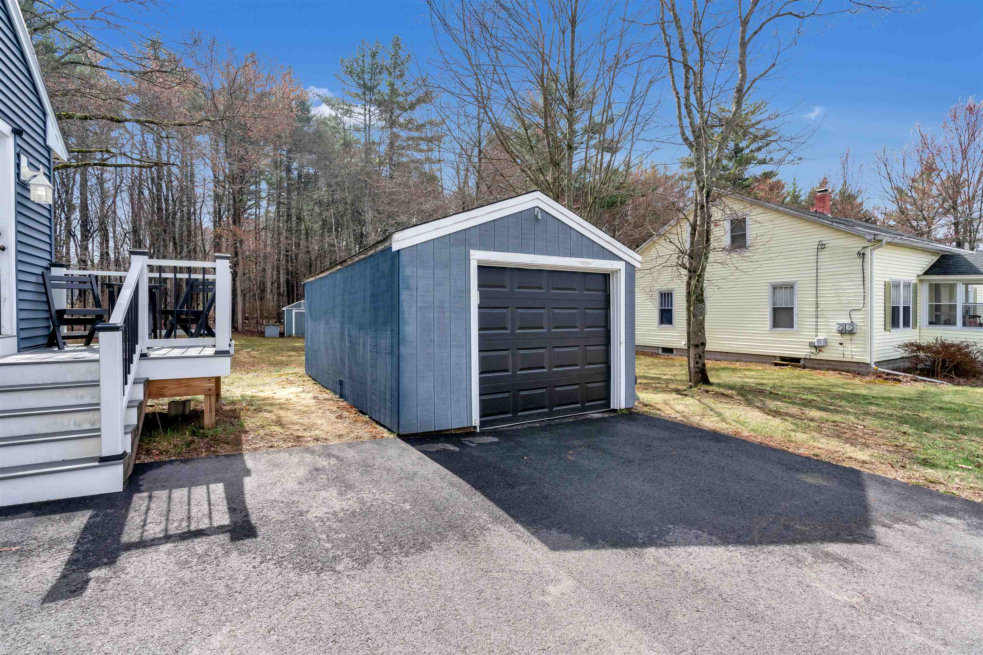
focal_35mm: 16
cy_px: 328
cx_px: 492
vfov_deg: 73.8
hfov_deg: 96.7
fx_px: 437
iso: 800
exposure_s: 1/750
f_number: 8
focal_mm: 16
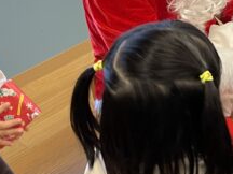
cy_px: -25
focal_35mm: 89
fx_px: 599
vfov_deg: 16.1
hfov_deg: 20.5
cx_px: 285
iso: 125
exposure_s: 1/60
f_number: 1.6
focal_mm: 5.1
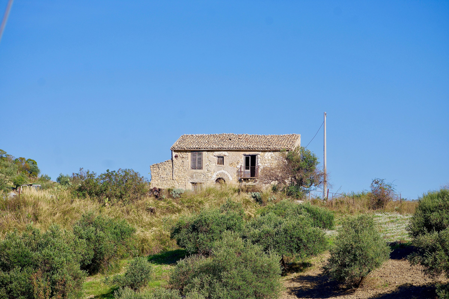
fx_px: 1833
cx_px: 224
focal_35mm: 147
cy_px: 150
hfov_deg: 14.0
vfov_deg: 9.3
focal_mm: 98
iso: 100
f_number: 6.3
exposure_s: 1/640
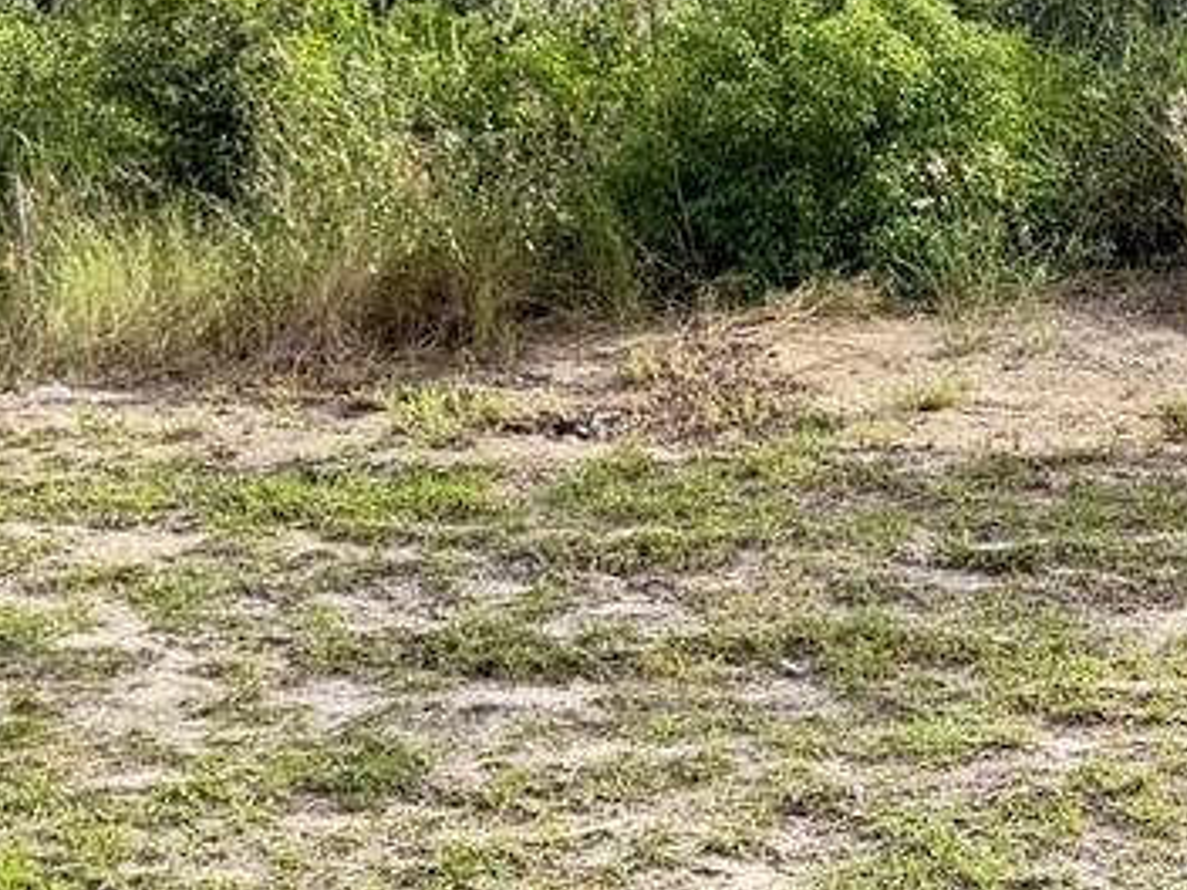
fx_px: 3738
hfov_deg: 17.3
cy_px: 620
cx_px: 1393
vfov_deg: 13.6
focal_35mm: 109
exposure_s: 1/1122
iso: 100
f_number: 1.78
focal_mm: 6.76
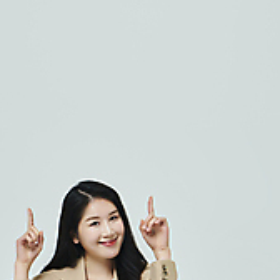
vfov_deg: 12.3
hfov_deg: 12.3
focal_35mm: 142
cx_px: 101
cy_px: 172
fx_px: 1299
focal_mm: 70
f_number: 11
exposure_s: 1/125
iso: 100
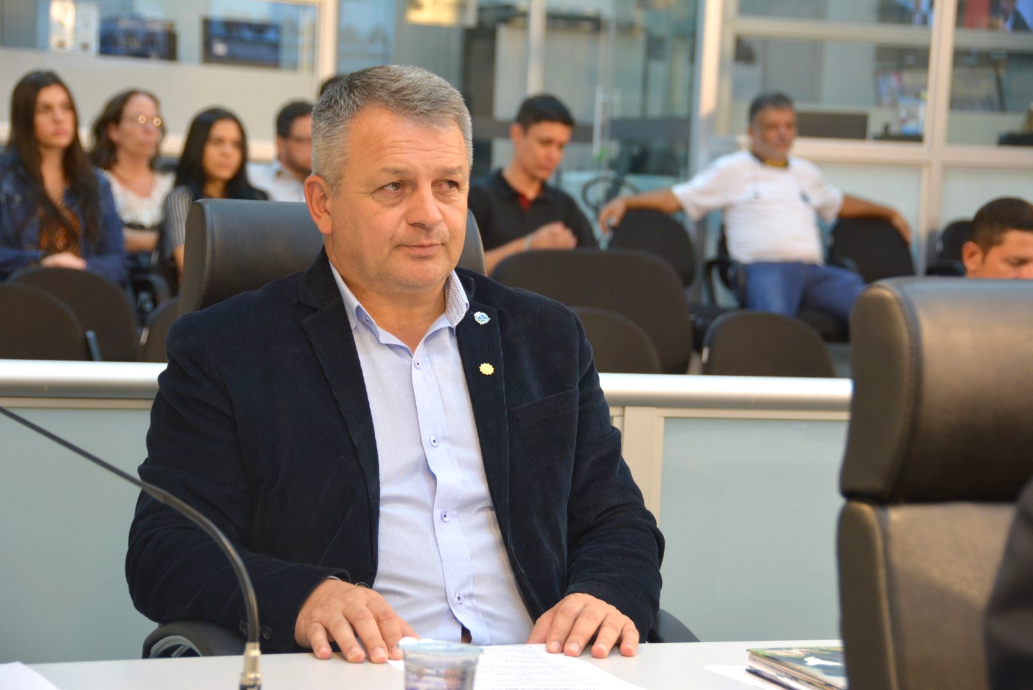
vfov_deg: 14.1
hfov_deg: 20.9
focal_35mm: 98
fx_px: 2800
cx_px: 516
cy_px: 345
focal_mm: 65
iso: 800
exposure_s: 1/60
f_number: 5
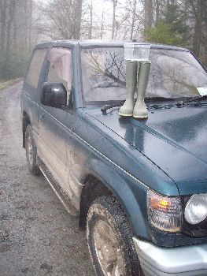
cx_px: 104
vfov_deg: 50.1
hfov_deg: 38.7
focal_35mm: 37
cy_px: 138
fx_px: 295
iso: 160
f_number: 2.8
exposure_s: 1/80.4
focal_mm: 6.2
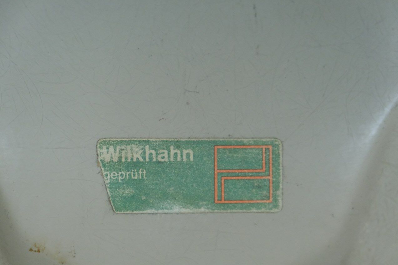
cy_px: 132
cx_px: 199
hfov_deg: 17.1
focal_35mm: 120
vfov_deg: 11.4
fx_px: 1327
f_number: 4
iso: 6400
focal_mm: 80
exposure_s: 1/120
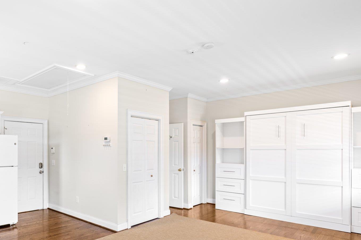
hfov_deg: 70.1
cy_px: 158
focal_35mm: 24
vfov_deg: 52.2
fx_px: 241
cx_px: 102
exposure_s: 1/2
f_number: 8
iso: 250
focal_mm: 16
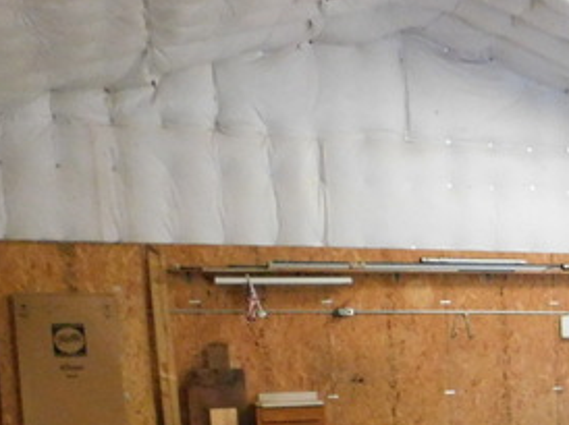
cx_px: 759
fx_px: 1068
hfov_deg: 25.3
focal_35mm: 65
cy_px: 493
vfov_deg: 21.2
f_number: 3
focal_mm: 4
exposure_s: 1/4
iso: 800
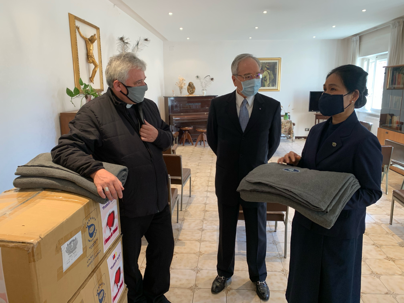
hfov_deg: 67.3
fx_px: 303
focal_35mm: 26
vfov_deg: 53.1
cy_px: 152
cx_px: 202
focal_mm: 4.25
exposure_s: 1/50
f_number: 1.8
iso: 80
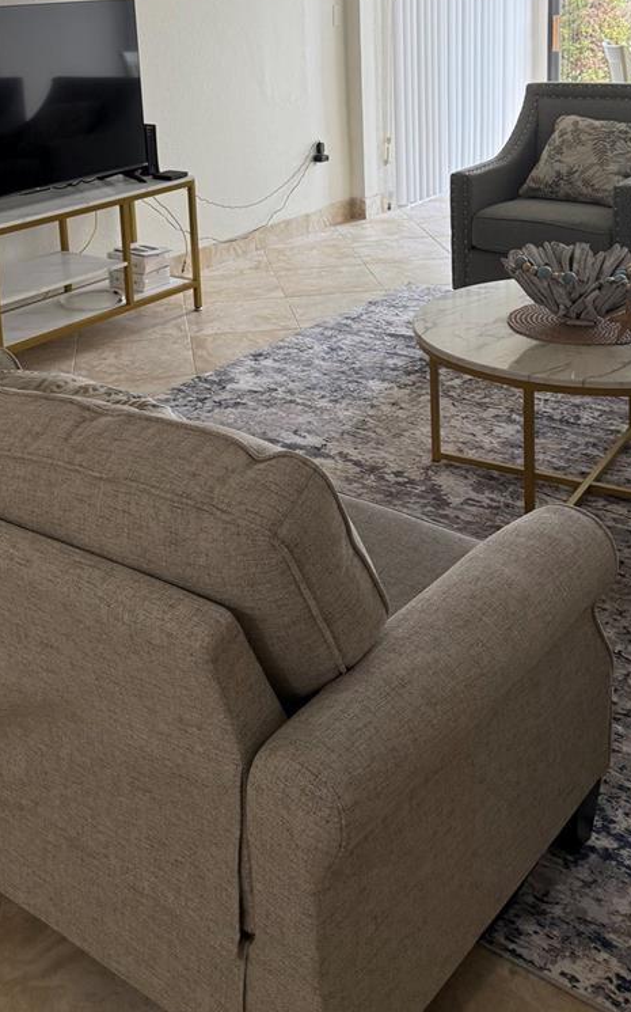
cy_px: 208
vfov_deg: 45.8
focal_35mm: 41
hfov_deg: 31.2
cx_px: 259
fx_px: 1129
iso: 160
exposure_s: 1/129
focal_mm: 6.76
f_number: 1.78
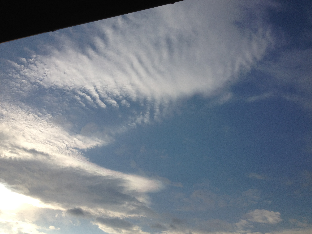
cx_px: 156
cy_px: 117
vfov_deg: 40.7
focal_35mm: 35
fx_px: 315
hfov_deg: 52.6
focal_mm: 4.28
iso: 64
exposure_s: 1/4608
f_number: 2.4
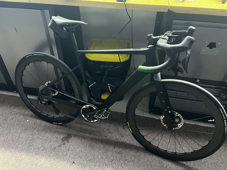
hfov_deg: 67.3
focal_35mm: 26
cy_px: 85
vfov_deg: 53.1
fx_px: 170
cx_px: 114
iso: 640
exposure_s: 1/33
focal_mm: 5.7
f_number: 1.5
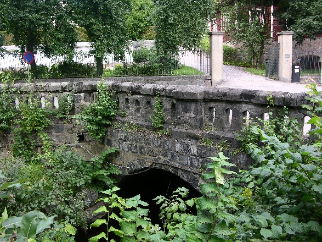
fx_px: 326
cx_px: 161
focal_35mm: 35
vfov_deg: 40.7
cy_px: 121
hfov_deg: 52.6
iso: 50
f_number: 4.5
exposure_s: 1/41.2
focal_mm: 8.9
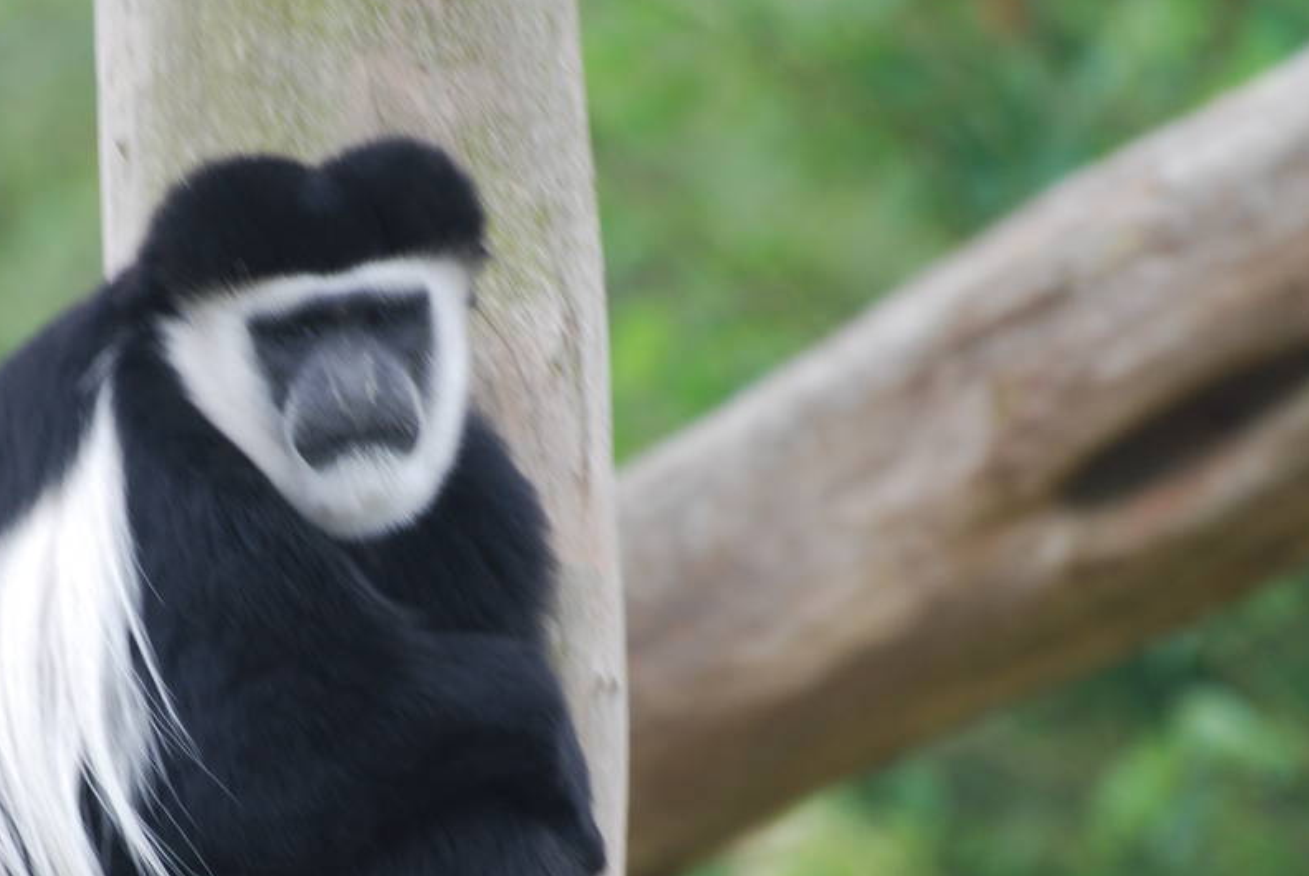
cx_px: 324
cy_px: 746
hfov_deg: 2.3
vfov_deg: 1.5
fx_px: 33088
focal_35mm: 909
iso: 200
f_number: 7.1
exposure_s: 1/125
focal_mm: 300
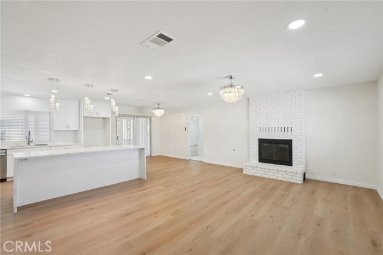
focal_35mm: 16
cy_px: 128
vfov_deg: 73.7
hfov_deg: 96.8
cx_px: 192
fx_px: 170
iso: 400
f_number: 8
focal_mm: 16
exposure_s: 1/30
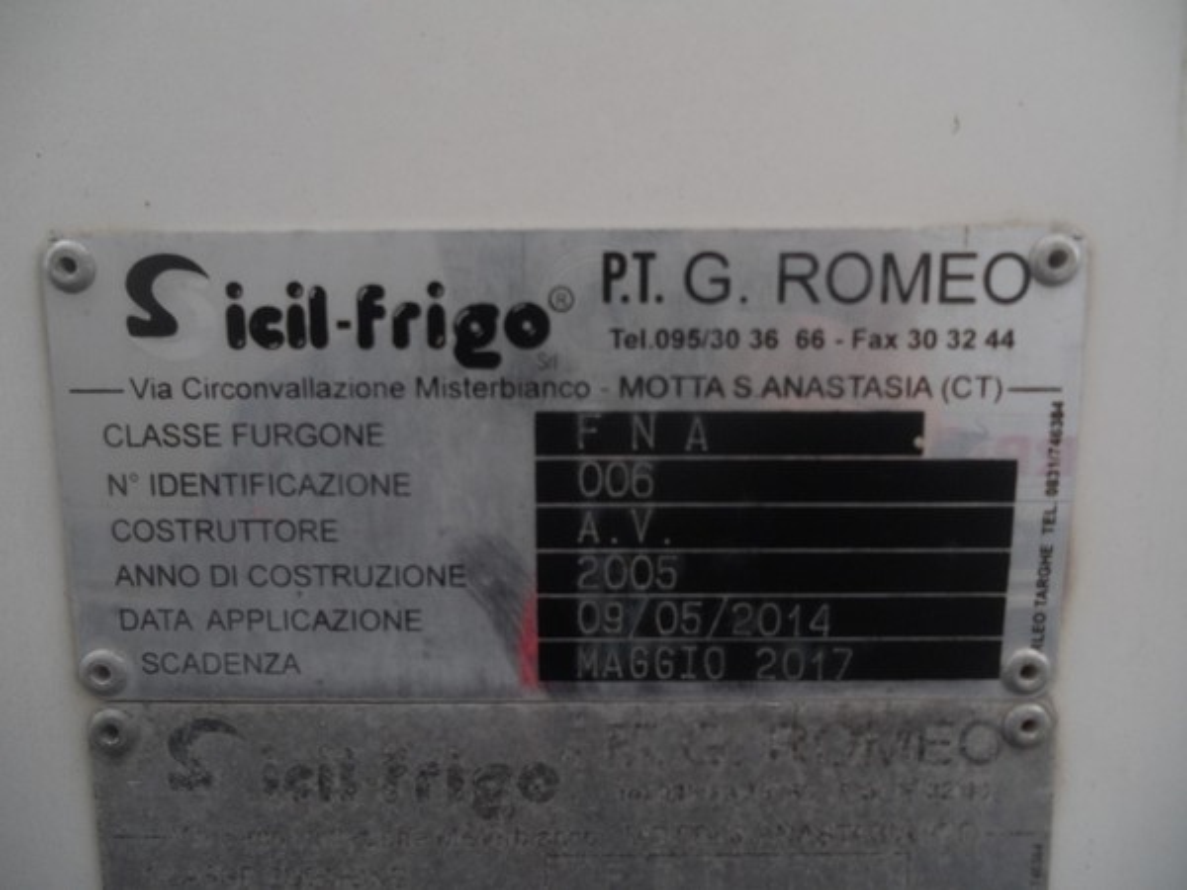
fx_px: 926
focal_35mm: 27
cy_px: 445
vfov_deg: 51.4
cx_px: 594
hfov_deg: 65.3
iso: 80
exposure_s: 1/40
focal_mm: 4.9
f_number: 3.2
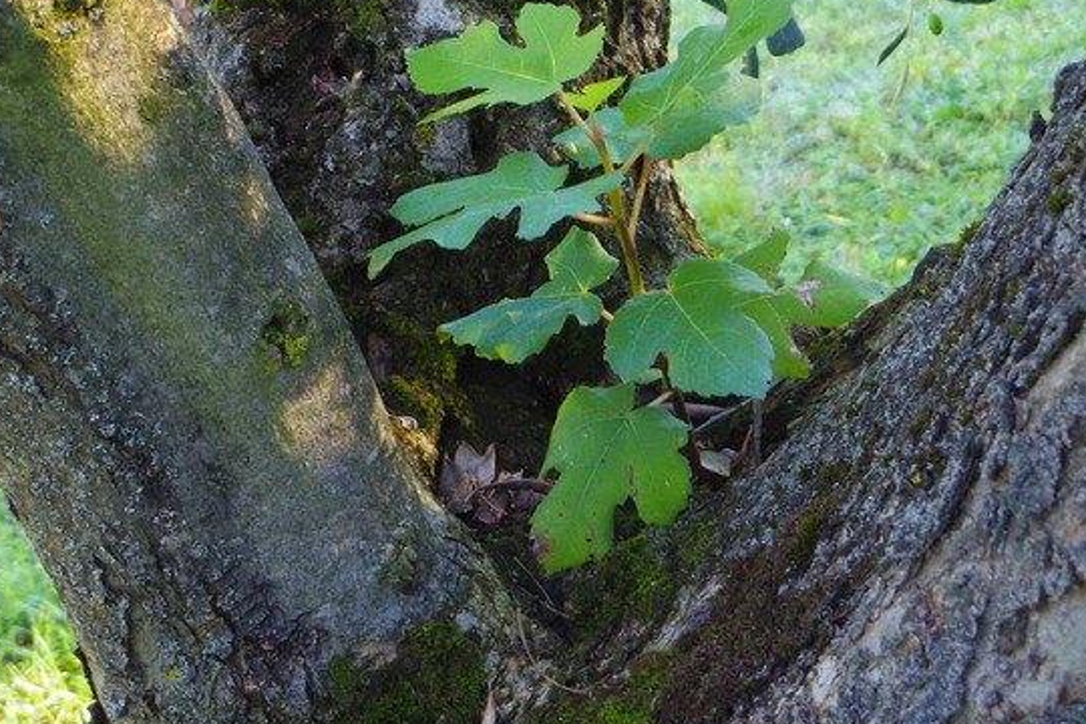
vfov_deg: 20.0
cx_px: 535
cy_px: 362
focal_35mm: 68
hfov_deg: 29.7
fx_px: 2051
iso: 400
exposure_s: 1/80
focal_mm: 11.4
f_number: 4
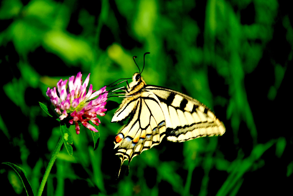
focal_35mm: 202
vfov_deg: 6.8
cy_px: 98
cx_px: 146
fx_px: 1650
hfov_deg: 10.1
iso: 200
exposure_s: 1/500
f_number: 5.6
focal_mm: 135
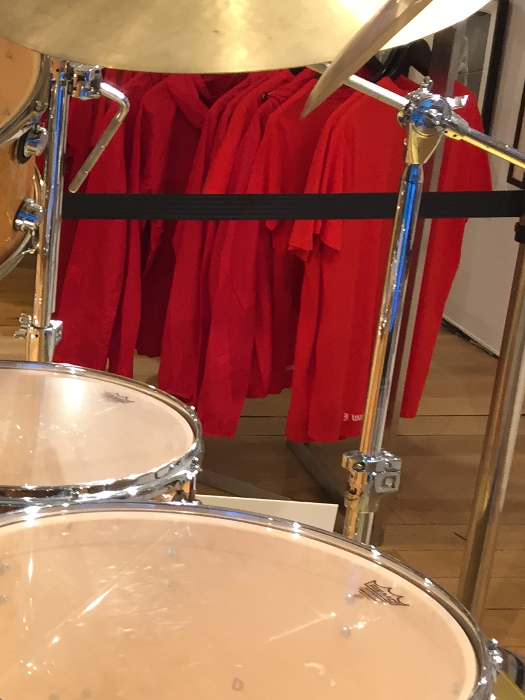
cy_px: 456
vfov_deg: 25.2
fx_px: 1557
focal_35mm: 77
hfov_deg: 17.2
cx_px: -277
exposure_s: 1/33
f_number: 2.2
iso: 80
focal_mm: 4.15
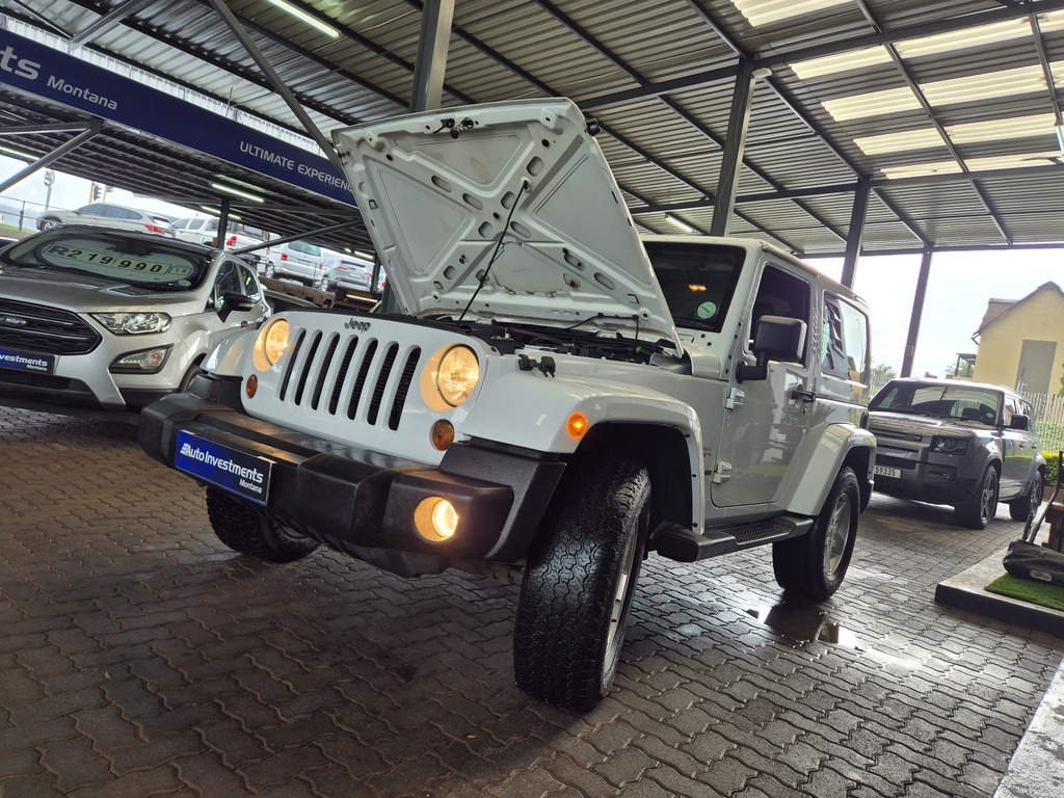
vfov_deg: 58.9
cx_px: 532
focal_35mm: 23
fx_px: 707
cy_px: 399
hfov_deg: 73.9
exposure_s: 1/100
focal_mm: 5.4
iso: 32
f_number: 1.8
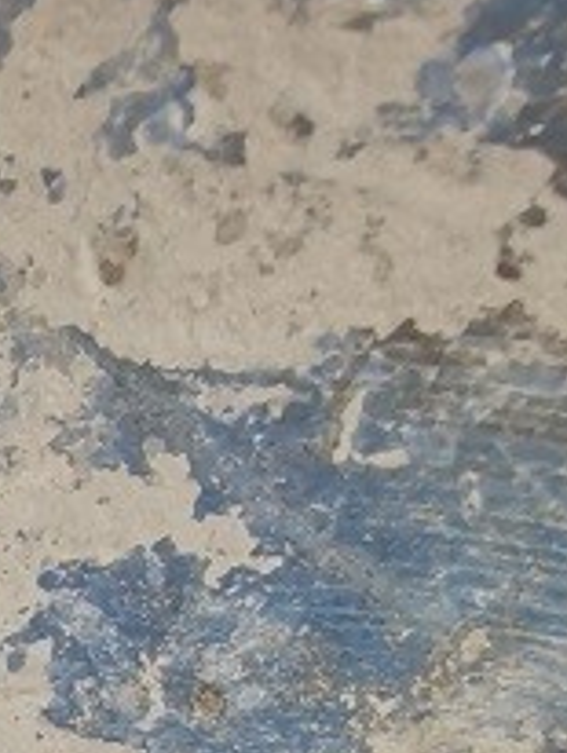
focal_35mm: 114
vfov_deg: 15.6
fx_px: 2485
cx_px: -671
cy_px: 1208
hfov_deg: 11.4
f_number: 2.2
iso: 50
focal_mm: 2.26
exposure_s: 1/164
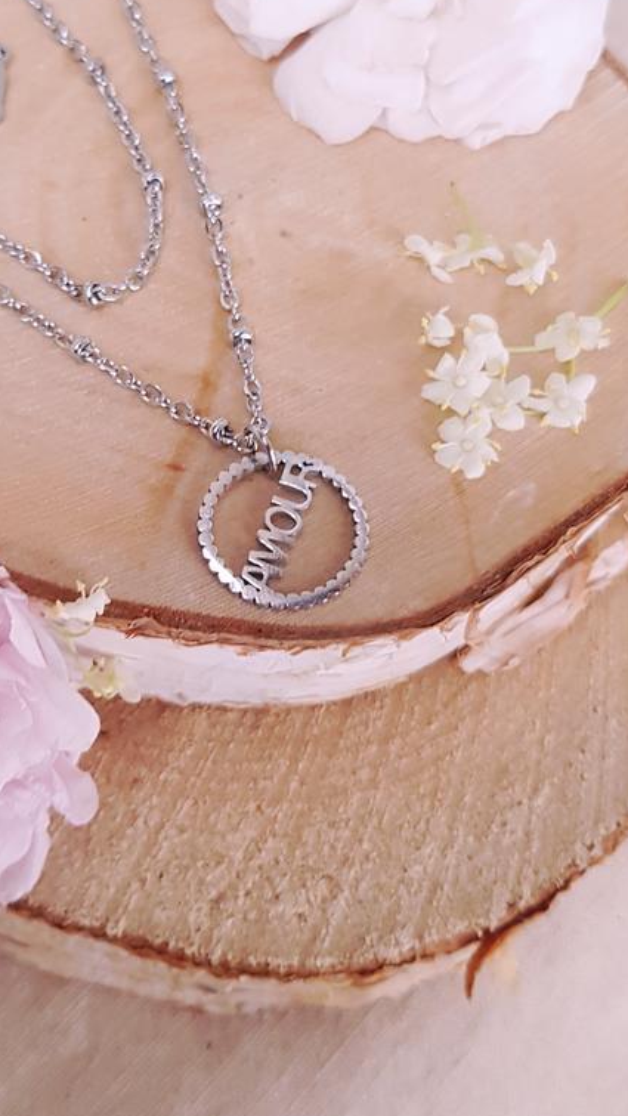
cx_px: 140
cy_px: 488
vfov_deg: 45.4
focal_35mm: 45
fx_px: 1331
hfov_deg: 26.1
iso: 200
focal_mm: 4.2
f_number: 1.7
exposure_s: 1/16
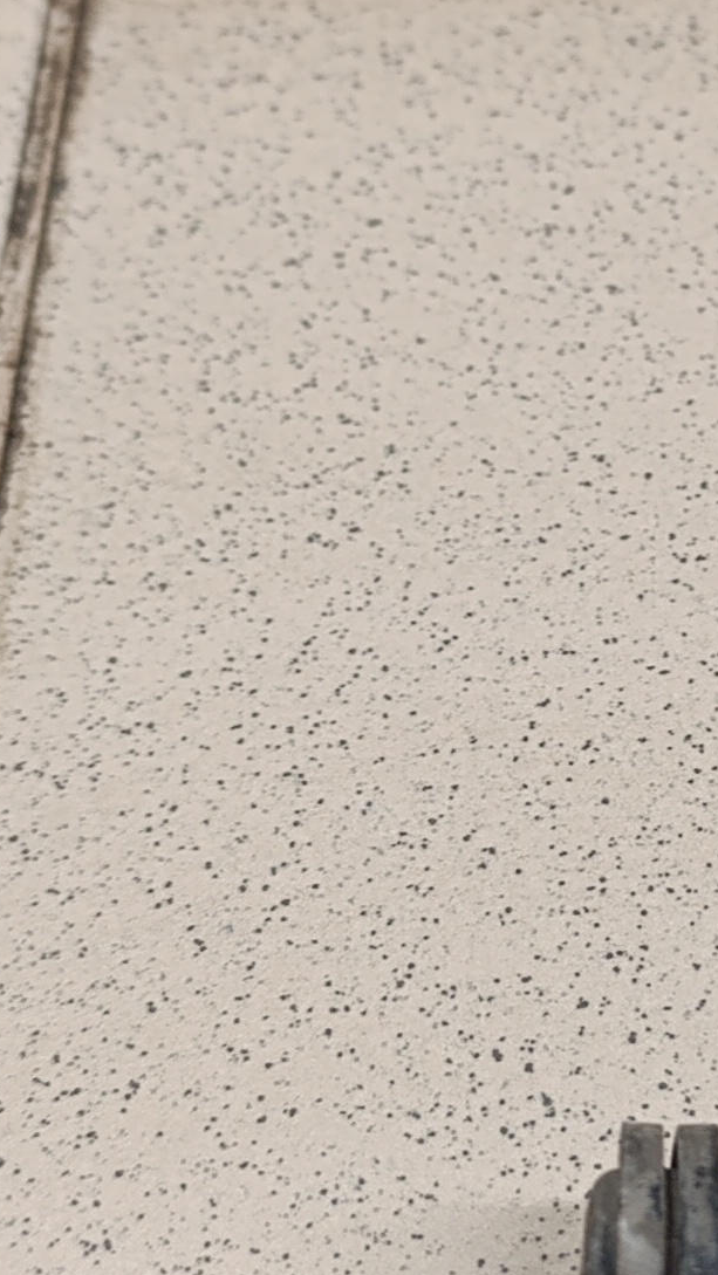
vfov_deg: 22.7
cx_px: 816
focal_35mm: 94
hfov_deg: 12.6
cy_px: 596
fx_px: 3180
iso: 400
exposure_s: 1/100
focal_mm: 6.14
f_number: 1.6
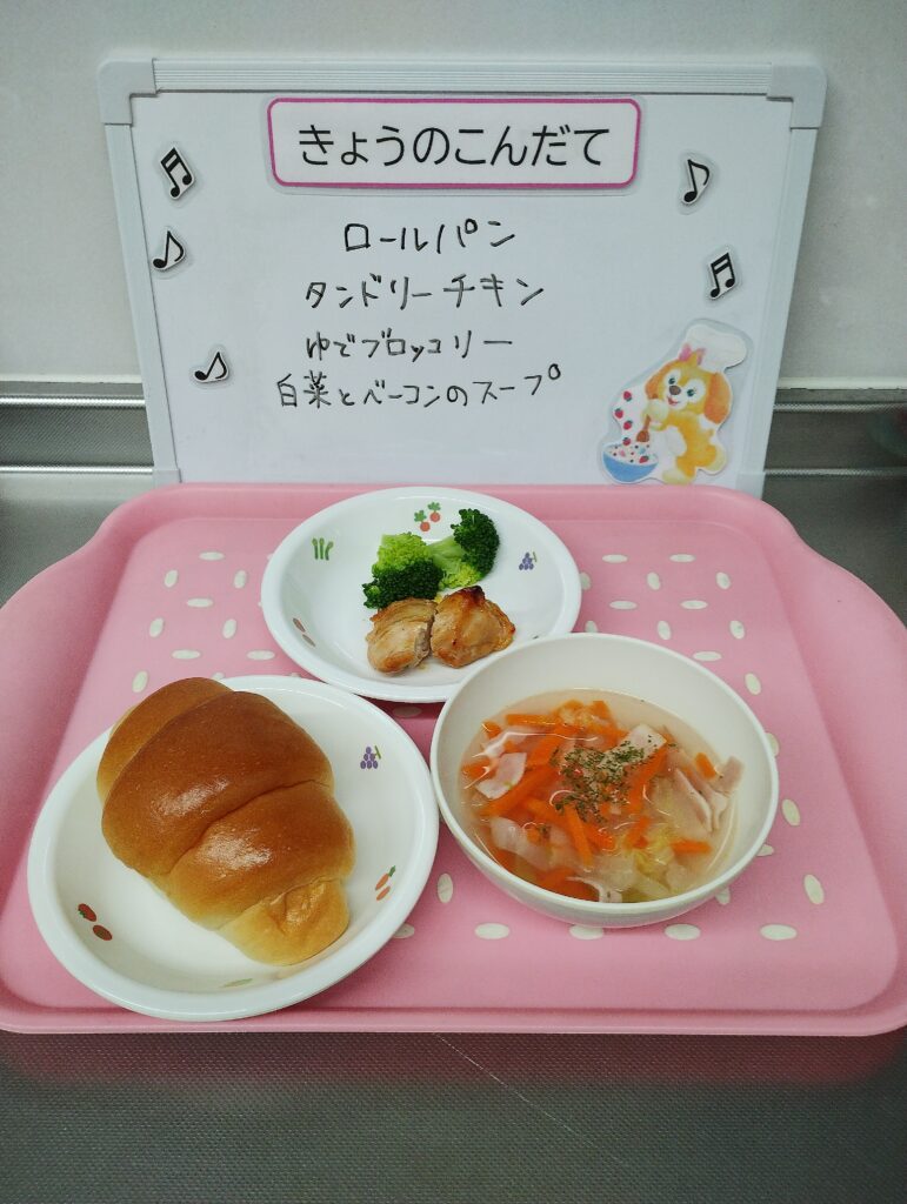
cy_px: 602
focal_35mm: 28
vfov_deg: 63.4
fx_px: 976
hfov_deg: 49.9
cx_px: 454
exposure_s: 1/50
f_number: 1.8
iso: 628
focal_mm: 4.27
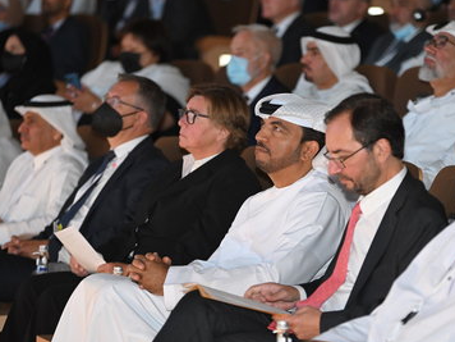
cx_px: 266
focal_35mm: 194
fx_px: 2550
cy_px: 170
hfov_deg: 10.2
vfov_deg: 7.7
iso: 1600
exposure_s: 1/125
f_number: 2.8
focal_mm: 150
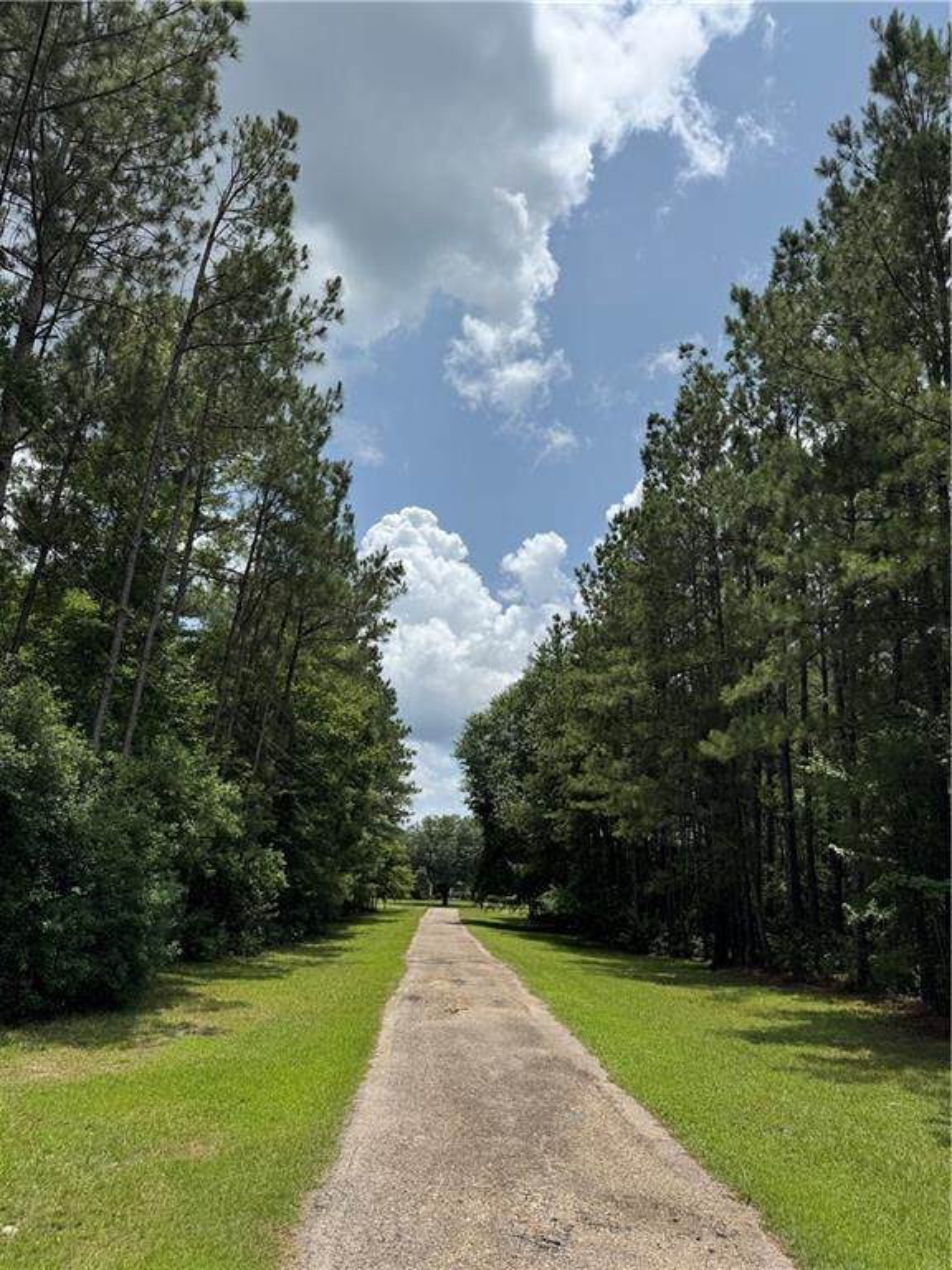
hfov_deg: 56.8
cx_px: 476
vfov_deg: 71.6
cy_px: 635
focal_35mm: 24
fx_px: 880
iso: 80
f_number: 1.78
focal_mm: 6.76
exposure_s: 1/7937
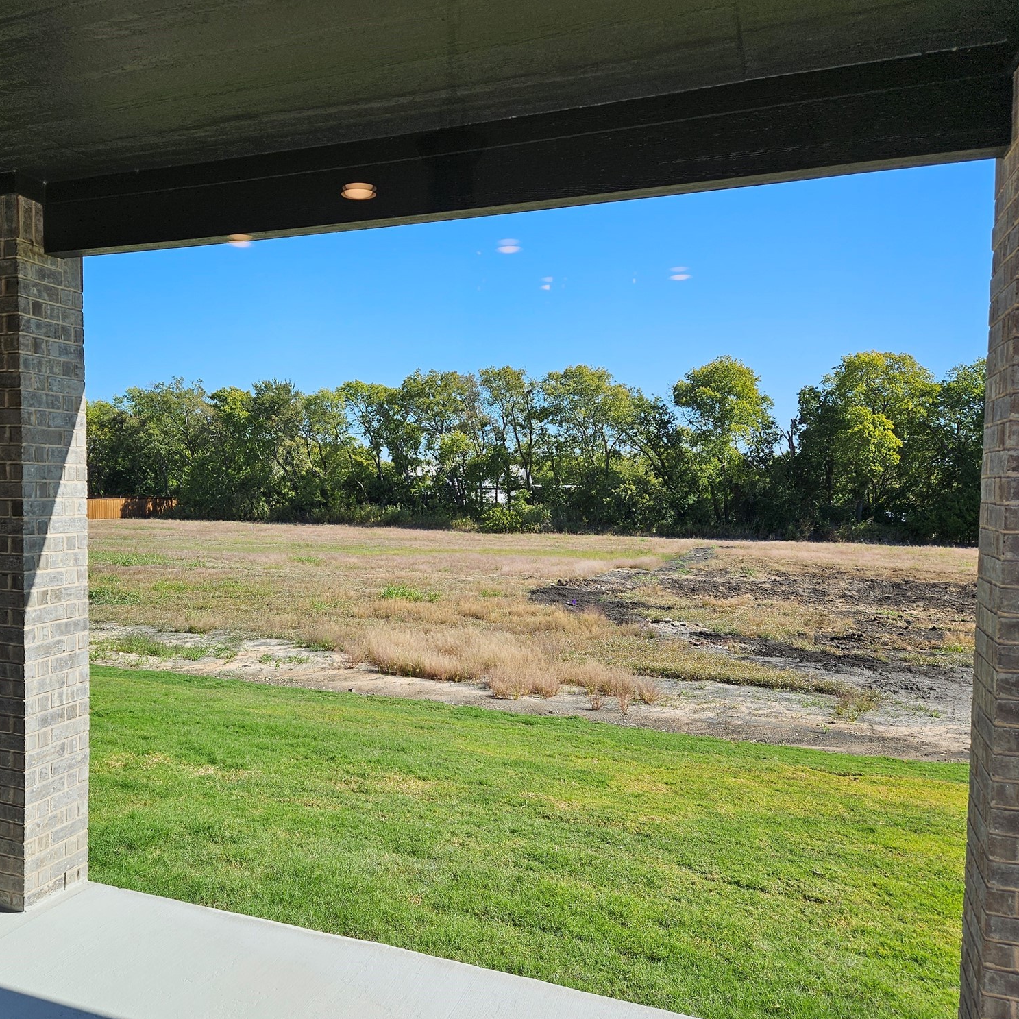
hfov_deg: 56.6
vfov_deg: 57.3
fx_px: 933
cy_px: 522
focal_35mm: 28
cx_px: 380
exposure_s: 1/1067
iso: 25
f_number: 1.8
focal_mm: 5.4
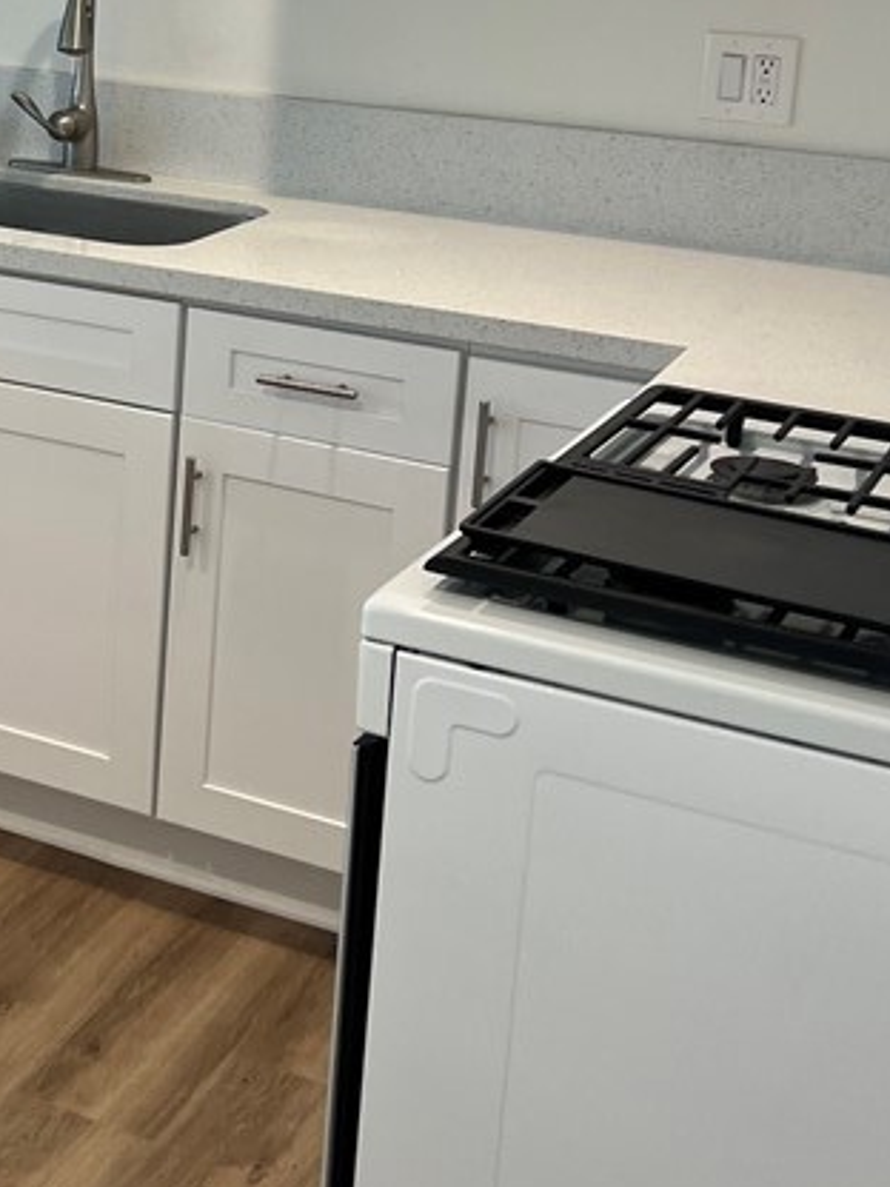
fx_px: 2194
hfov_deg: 22.0
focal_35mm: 64
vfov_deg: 29.6
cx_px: -14
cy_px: 245
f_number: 1.5
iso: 64
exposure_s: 1/121
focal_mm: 5.7
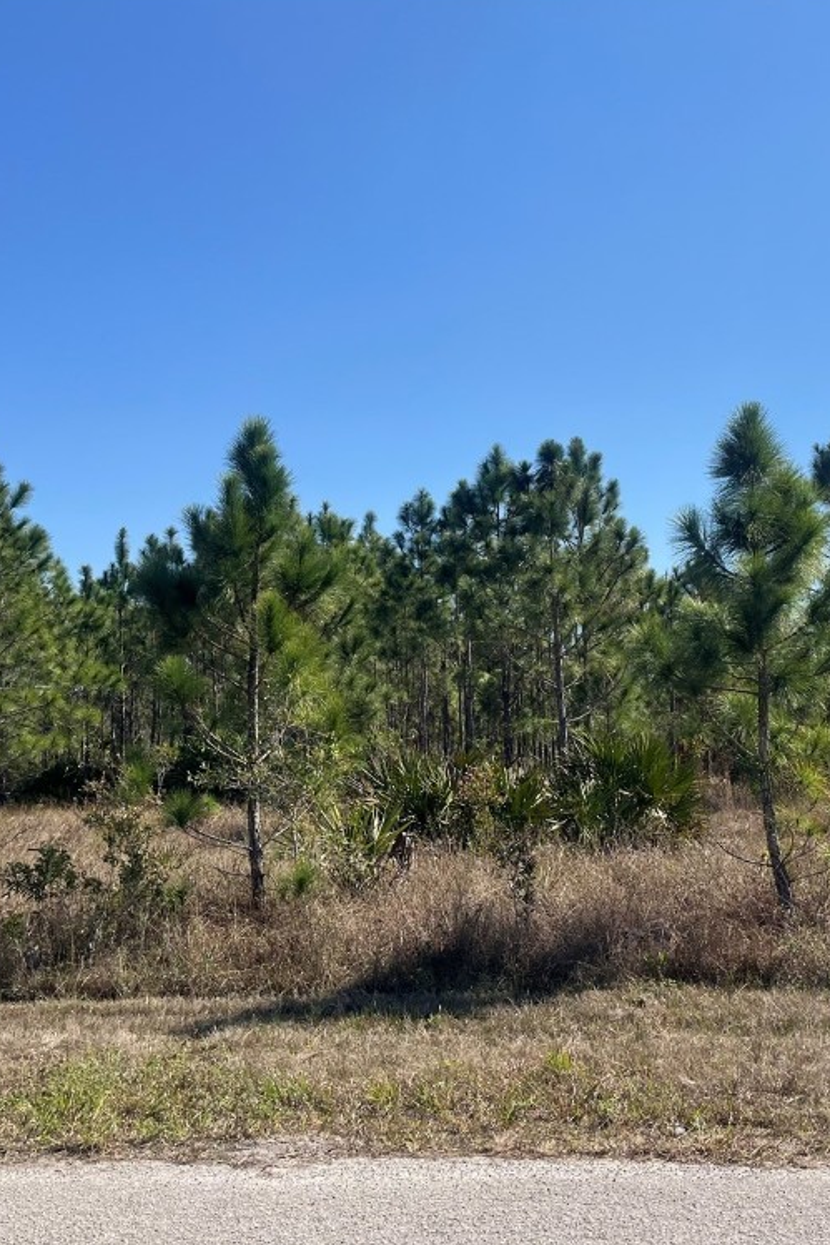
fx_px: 1279
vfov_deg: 51.9
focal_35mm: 37
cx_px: 620
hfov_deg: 35.2
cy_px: 624
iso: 50
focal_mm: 5.1
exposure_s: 1/4484
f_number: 1.6
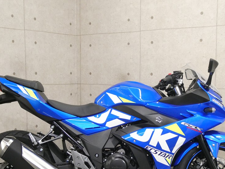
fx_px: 403
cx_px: 113
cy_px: 118
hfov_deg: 31.2
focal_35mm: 62
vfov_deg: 23.5
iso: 500
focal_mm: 7.8
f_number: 3.9
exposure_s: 1/80
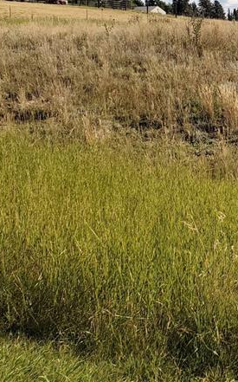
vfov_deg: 31.7
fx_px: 665
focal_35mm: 64
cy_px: 123
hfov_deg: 17.8
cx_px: 375
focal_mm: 4.3
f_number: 2.4
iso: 50
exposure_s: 1/1565
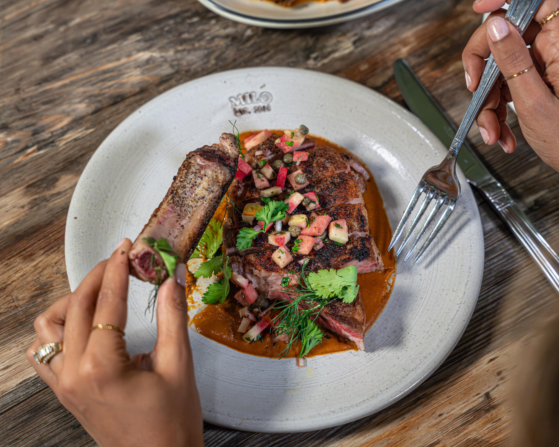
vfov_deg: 15.5
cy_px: 222
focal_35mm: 99
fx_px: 1638
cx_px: 278
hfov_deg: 19.4
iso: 1600
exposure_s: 1/100
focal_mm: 70
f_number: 3.2
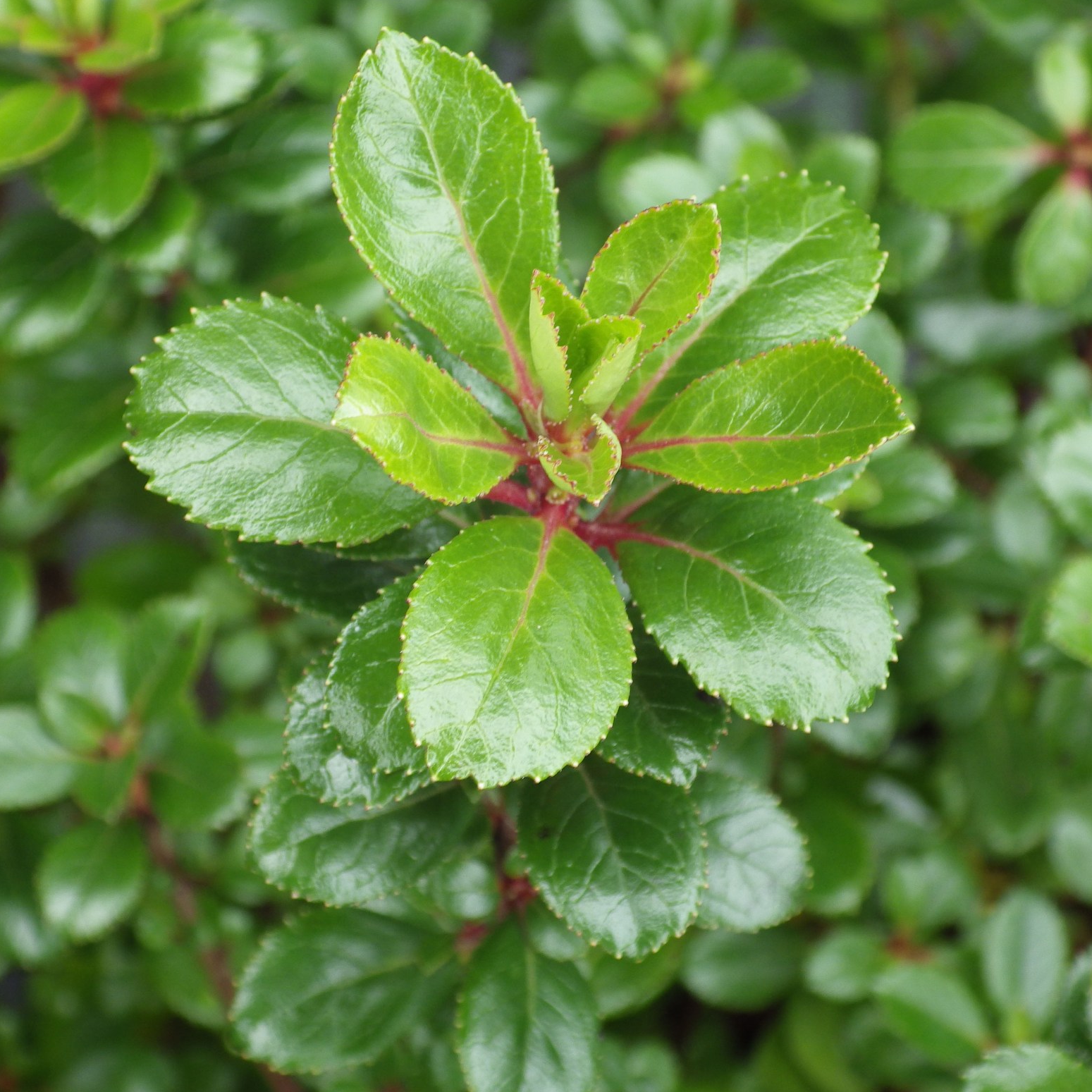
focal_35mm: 84
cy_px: 547
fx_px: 2998
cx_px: 481
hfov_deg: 20.6
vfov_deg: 20.6
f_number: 4.2
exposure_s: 1/60
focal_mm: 12.8
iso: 125
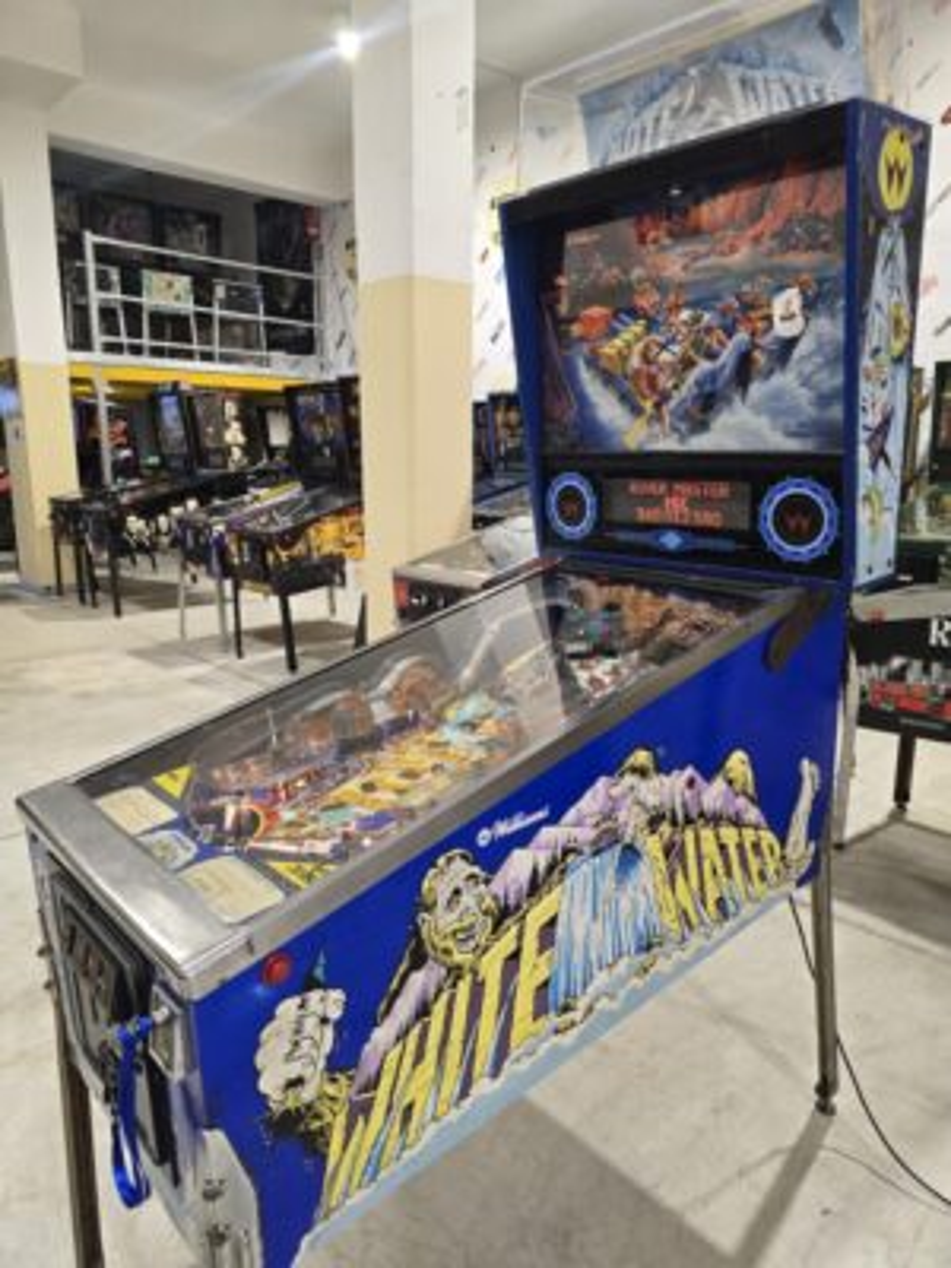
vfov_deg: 73.9
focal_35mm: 23
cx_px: 476
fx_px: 843
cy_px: 634
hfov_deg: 58.9
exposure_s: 1/100
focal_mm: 6.3
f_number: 1.7
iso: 100
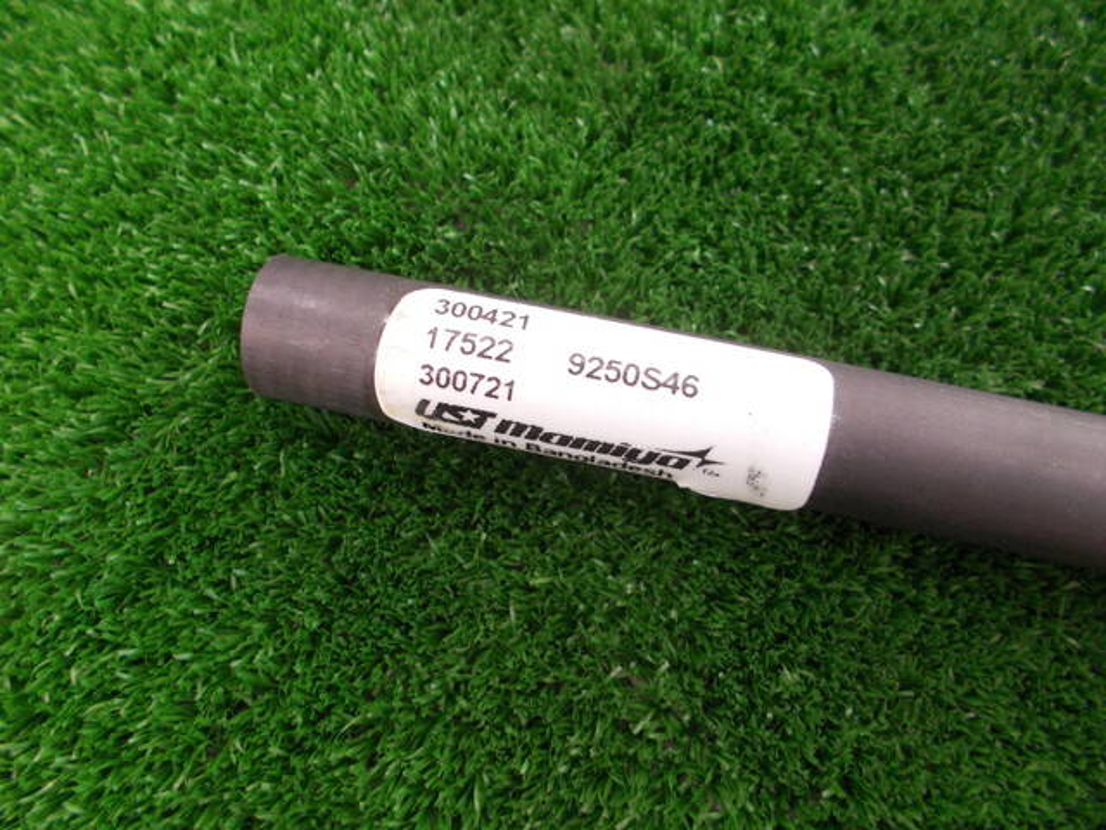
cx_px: 553
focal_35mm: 26
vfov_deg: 53.1
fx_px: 831
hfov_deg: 67.3
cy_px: 415
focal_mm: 4.6
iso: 200
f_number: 3.2
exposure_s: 1/25
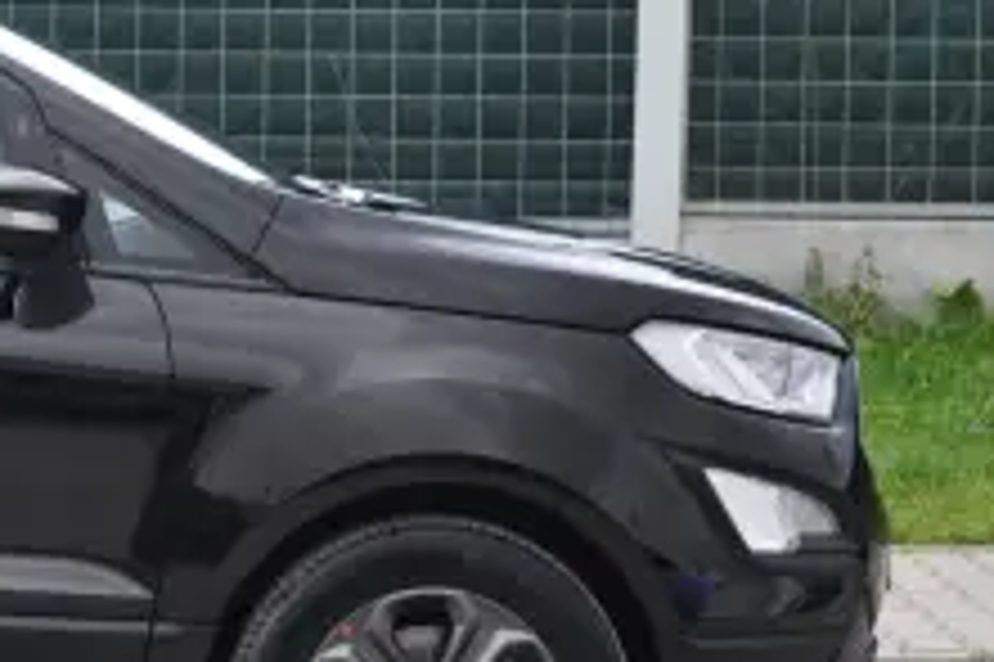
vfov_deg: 8.3
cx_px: -328
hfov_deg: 12.1
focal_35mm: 165
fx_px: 4552
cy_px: 453
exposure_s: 1/100
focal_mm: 38
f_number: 5
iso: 400
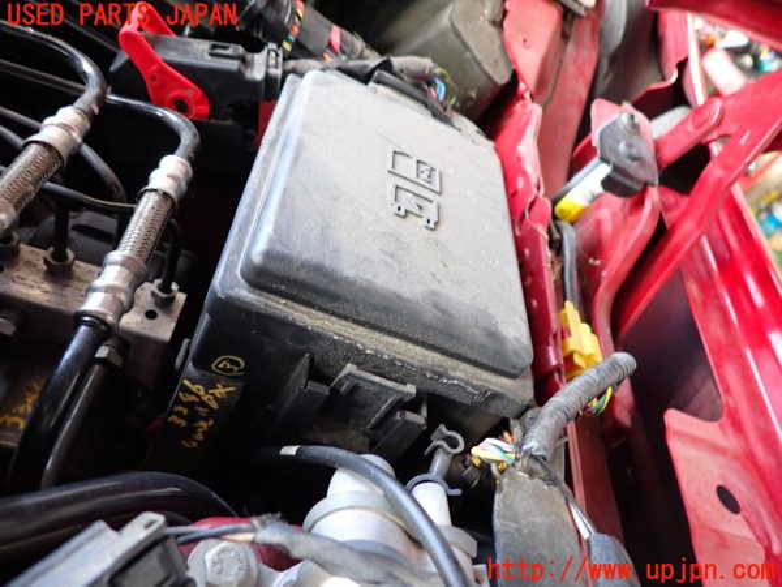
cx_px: 391
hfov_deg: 69.4
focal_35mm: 25
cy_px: 294
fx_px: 565
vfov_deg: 54.9
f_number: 2
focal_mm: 4.5
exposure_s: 1/30
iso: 250
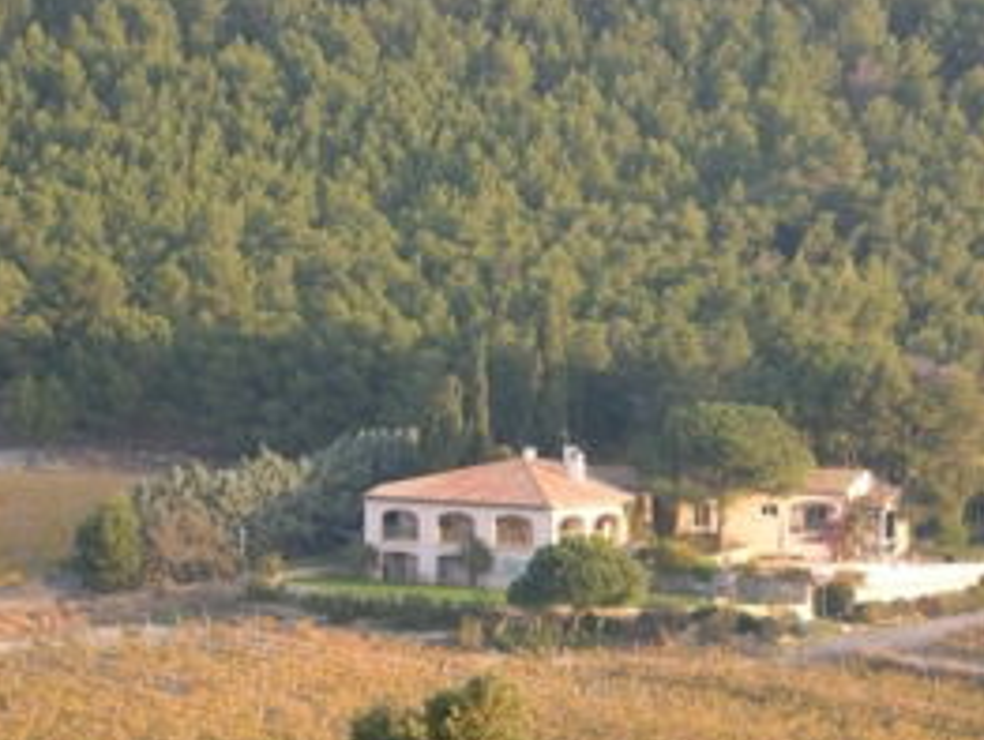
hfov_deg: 10.7
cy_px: 494
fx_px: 5264
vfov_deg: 8.0
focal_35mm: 185
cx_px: 764
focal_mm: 24
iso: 100
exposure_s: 1/49.5
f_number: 4.9
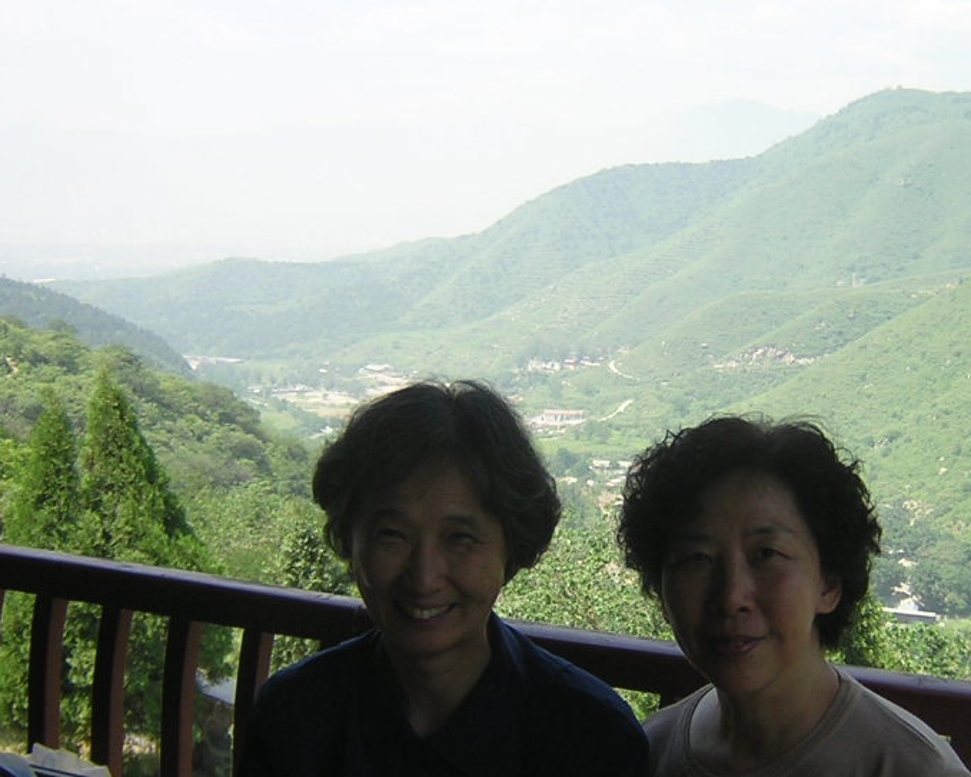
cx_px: 626
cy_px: 424
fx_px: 1523
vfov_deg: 28.6
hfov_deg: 35.1
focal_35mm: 53
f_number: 2.6
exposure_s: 1/428
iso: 100
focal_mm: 4.7
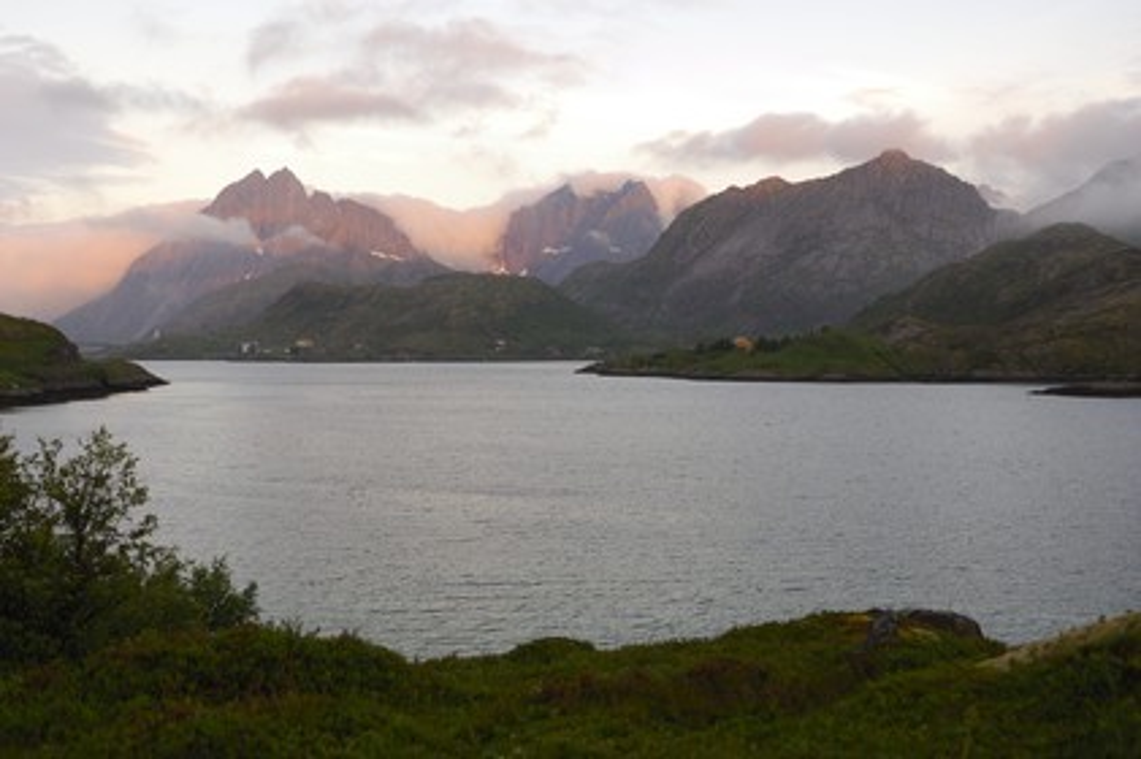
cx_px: 570
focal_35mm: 42
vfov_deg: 31.8
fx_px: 1330
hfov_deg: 46.4
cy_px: 380
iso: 100
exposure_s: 1/100
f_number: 2.8
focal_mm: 28
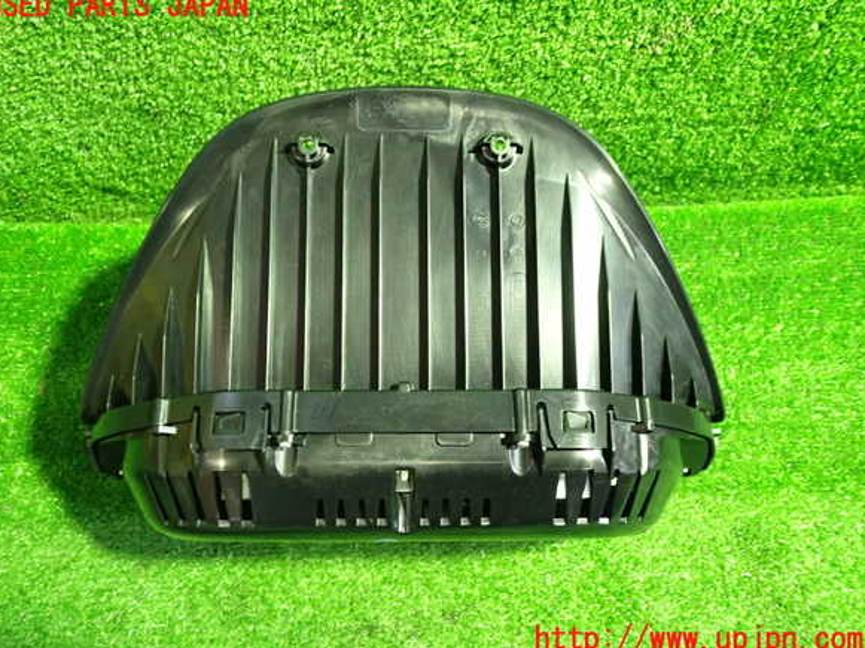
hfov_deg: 58.4
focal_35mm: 31
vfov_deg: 45.4
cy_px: 323
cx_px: 424
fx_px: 774
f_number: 2.3
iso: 800
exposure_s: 1/25
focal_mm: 5.4
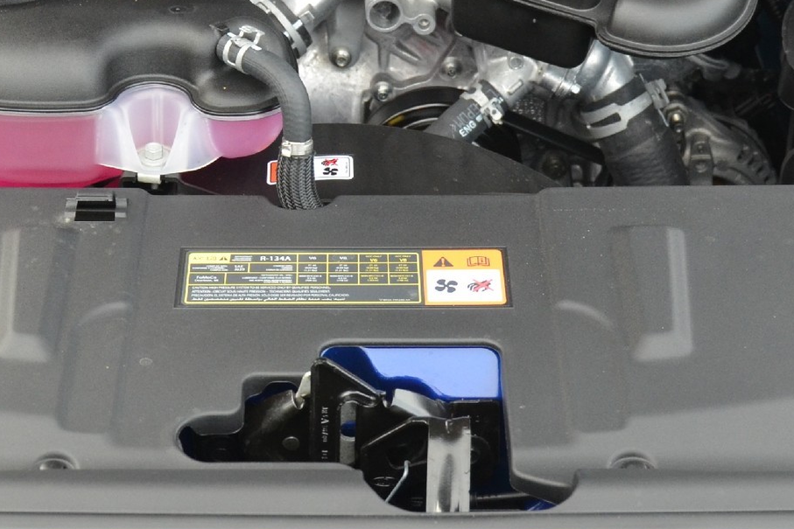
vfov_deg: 13.8
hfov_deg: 20.6
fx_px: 2184
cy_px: 215
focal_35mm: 99
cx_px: 344
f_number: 3.8
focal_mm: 24
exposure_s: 1/500
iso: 1000
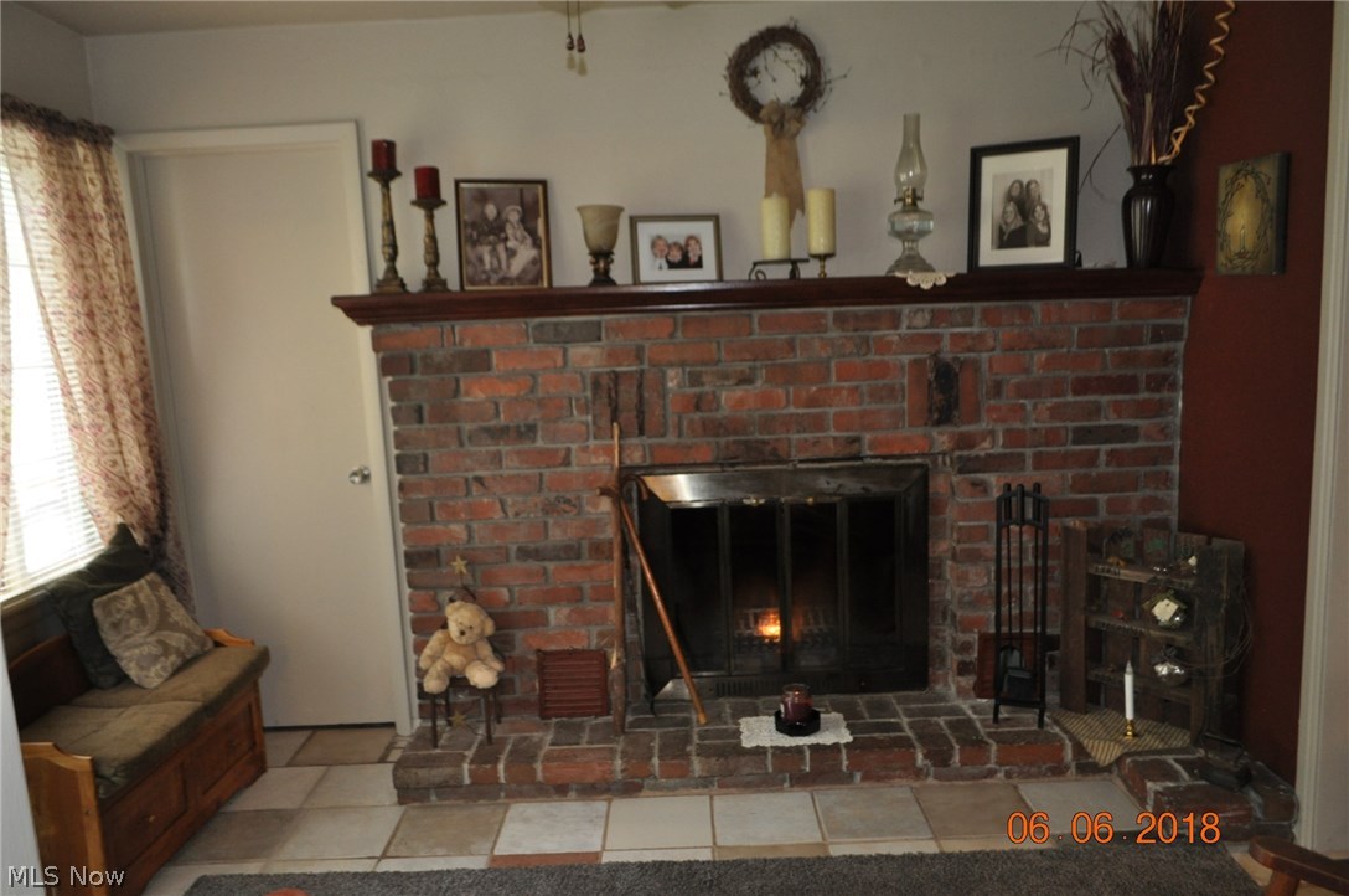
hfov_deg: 67.5
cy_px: 448
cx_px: 674
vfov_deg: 47.8
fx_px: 1010
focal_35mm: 27
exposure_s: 1/30
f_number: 3.5
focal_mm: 18
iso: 800
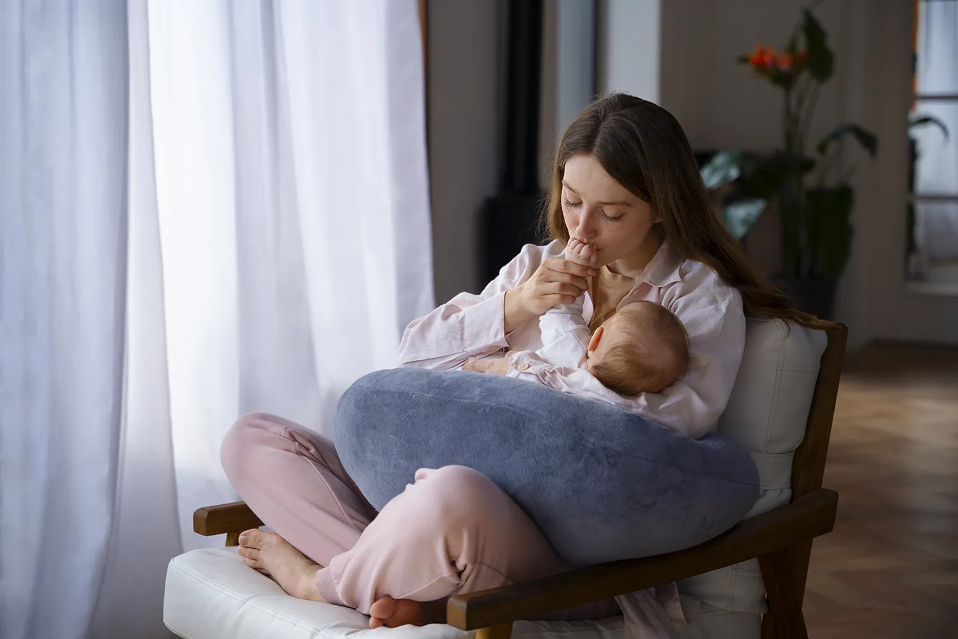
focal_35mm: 70
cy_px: 320
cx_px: 479
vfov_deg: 19.5
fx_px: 1863
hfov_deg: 28.8
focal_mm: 70
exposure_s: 1/160
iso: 320
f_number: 2.8
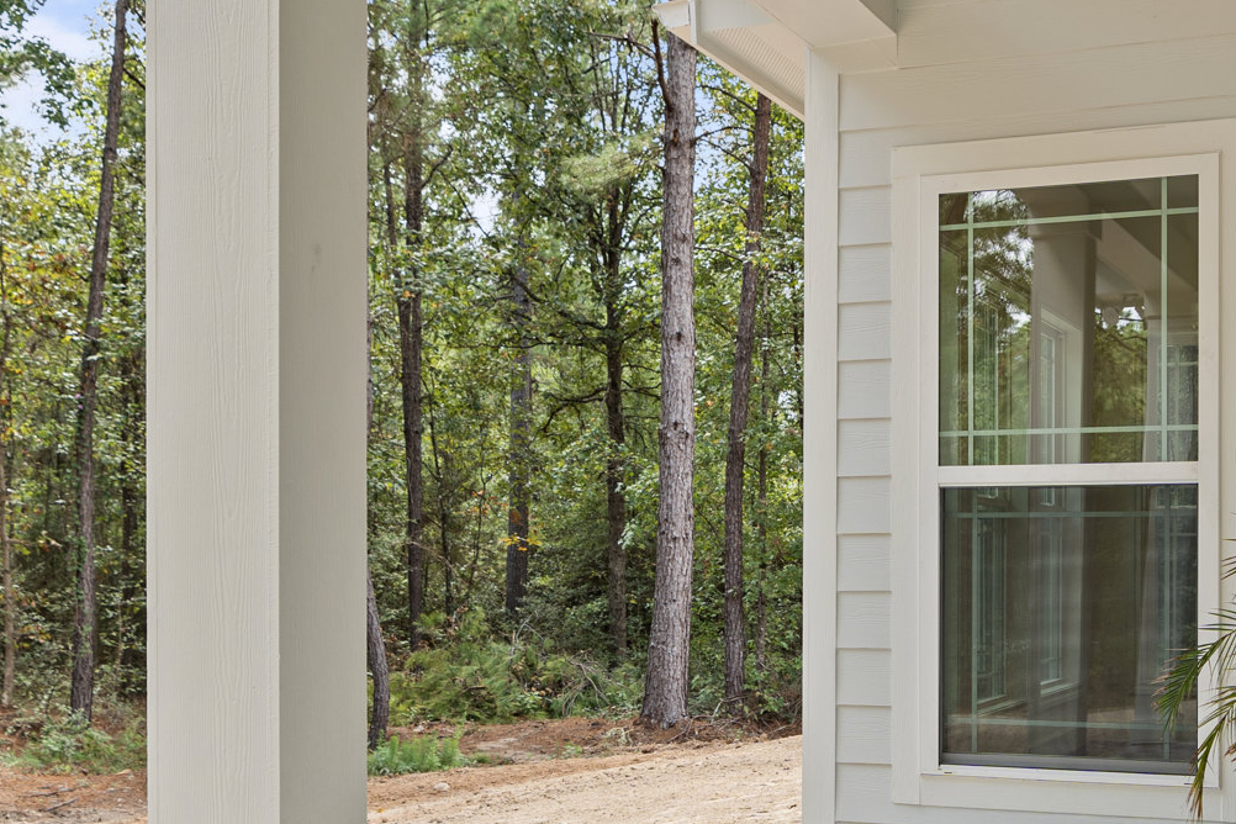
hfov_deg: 42.0
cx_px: 855
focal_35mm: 46
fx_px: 1579
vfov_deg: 29.0
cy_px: 549
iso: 100
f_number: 4
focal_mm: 16
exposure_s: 1/60
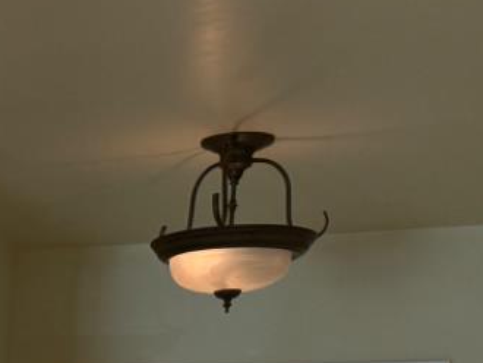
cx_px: -370
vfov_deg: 12.1
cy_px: 714
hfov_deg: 15.6
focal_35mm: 109
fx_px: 1522
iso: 160
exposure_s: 1/120
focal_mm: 6.76
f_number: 1.78
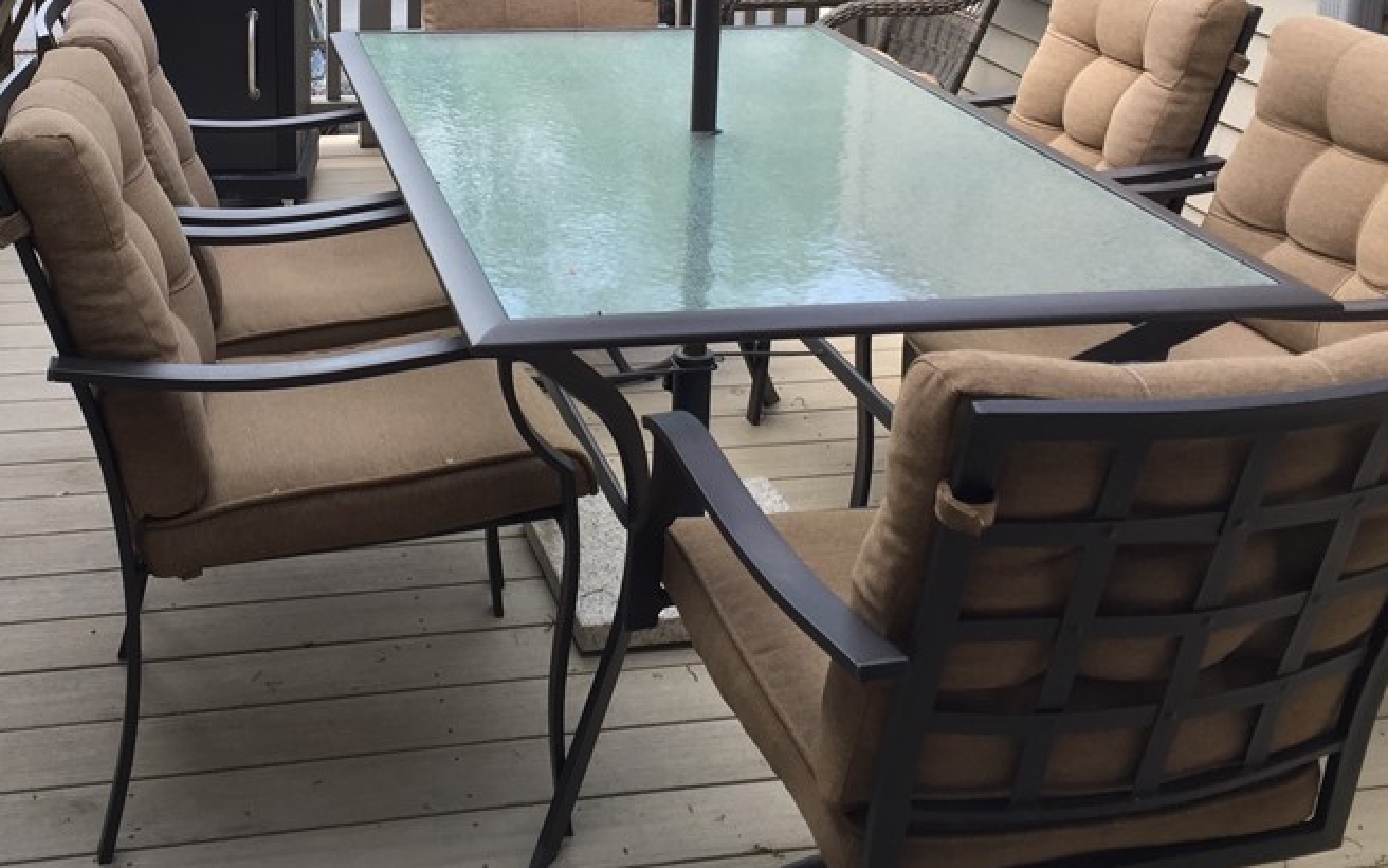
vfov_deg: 26.2
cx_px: 533
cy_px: 140
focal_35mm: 48
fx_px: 1816
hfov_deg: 41.6
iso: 32
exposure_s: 1/399
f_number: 2.2
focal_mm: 4.15
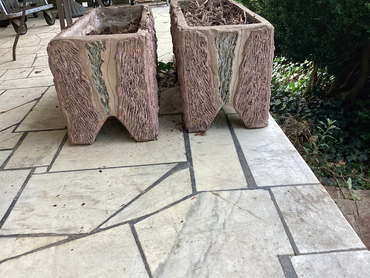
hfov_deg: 58.3
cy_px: 139
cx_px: 185
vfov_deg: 45.4
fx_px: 331
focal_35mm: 31
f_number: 2.4
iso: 25
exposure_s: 1/260
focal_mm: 3.3
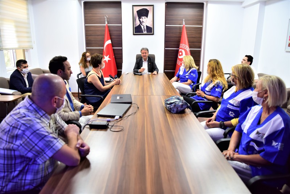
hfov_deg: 73.7
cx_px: 145
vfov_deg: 53.2
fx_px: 193
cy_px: 97
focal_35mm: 24
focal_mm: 24
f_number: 2.8
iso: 1000
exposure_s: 1/125
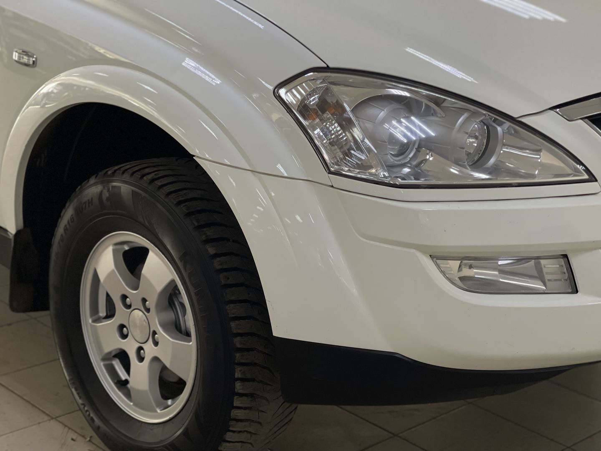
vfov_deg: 22.9
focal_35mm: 64
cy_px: 226
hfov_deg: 30.3
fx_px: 1111
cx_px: 300
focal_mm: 7.5
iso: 160
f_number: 2.2
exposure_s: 1/121
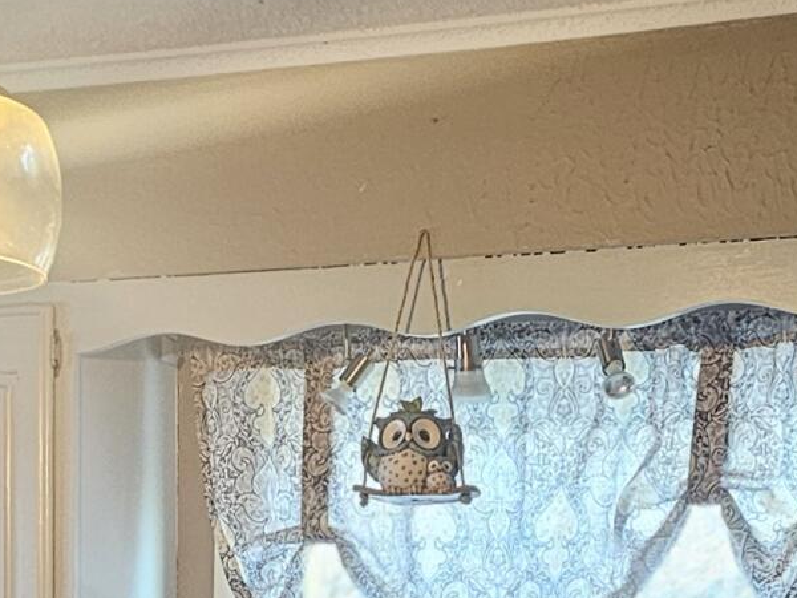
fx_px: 2648
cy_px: 1122
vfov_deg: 11.8
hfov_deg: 17.1
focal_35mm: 115
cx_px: 490
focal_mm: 6.3
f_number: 1.7
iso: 800
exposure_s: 1/60
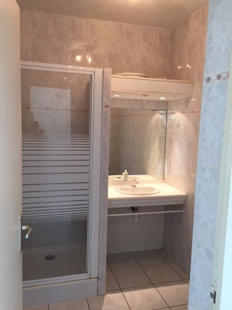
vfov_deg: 61.7
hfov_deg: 48.2
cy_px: 155
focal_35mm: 29
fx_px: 259
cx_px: 116
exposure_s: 1/33
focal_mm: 4.15
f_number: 2.2
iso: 50
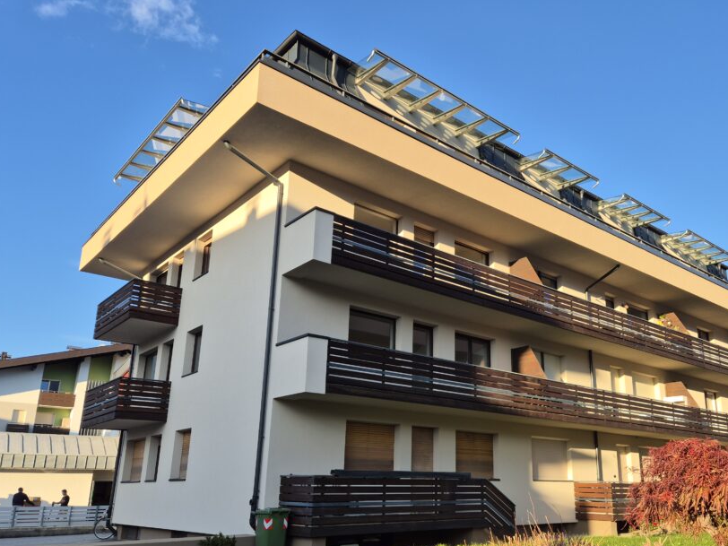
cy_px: 329
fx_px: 610
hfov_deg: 60.9
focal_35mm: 29
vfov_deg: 47.9
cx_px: 453
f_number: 1.8
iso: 25
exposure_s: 1/503
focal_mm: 5.4
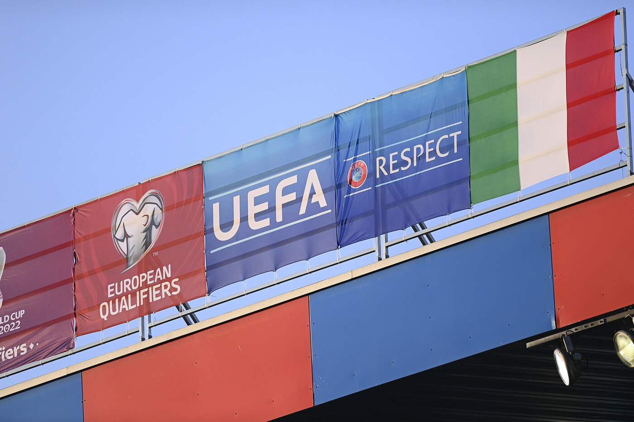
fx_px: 7043
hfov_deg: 5.2
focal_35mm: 400
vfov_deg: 3.4
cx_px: 317
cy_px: 211
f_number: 2.8
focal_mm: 400
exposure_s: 1/8000
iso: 1000
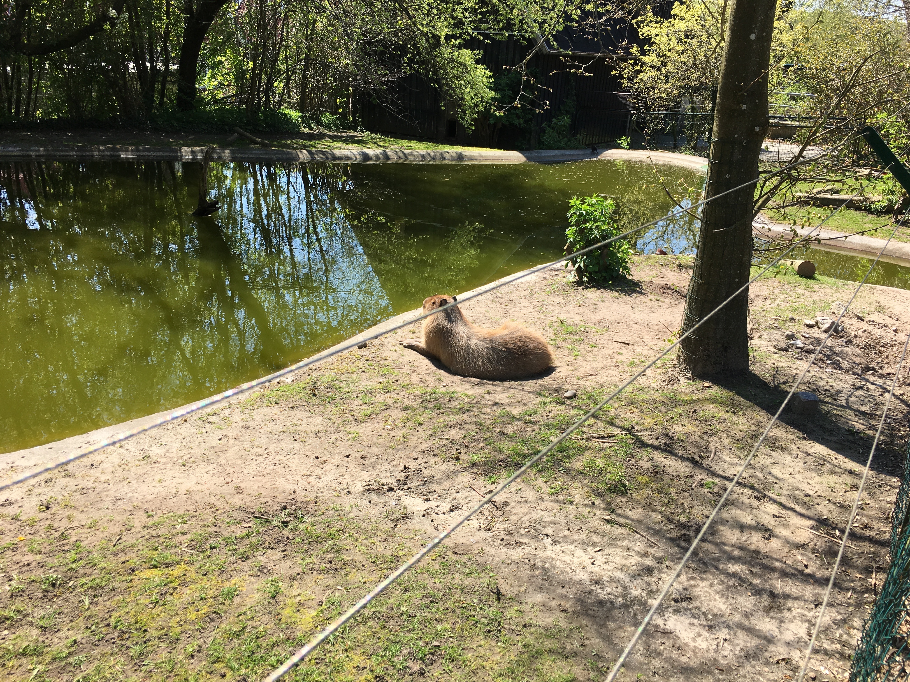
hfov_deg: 61.7
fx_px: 762
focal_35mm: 29
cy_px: 341
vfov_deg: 48.2
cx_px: 455
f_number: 2.2
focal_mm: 4.15
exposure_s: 1/705
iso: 25
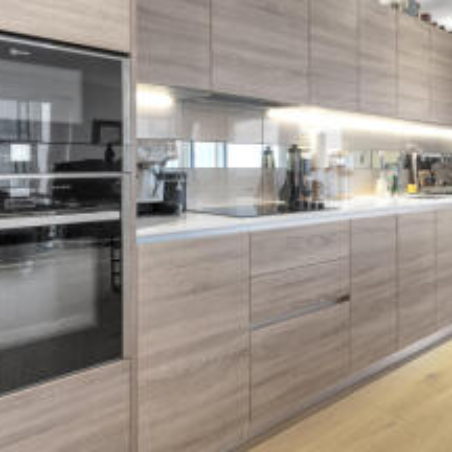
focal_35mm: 30
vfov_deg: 53.3
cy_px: 164
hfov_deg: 52.0
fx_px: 443
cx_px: 333
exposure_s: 1/4
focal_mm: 16
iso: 400
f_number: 8
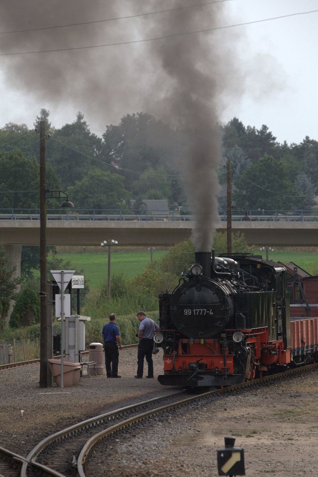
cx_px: 159
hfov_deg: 6.2
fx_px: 2944
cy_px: 238
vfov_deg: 9.3
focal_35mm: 222
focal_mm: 229
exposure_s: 1/125
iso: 250
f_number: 8
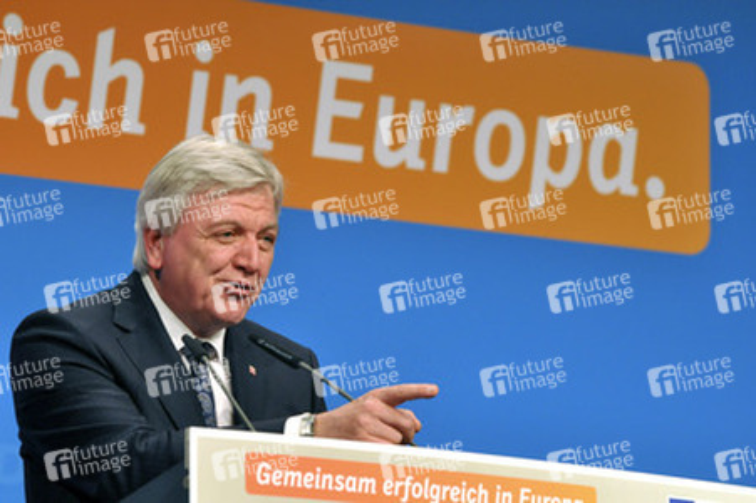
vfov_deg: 5.1
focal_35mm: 270
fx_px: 5666
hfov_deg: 7.6
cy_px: 252
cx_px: 378
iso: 1250
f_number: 8
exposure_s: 1/200
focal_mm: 180
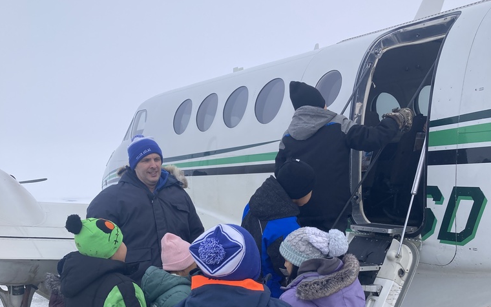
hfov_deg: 49.3
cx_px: 244
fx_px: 535
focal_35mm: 40
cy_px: 248
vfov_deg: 31.1
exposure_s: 1/2024
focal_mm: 3.99
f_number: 1.8
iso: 20
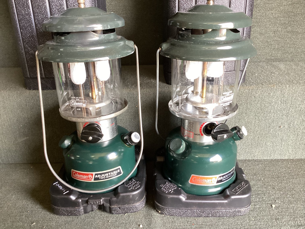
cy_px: 114
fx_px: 273
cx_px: 152
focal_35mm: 31
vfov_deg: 45.4
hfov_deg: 58.3
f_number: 2.4
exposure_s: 1/50
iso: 250
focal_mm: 3.3
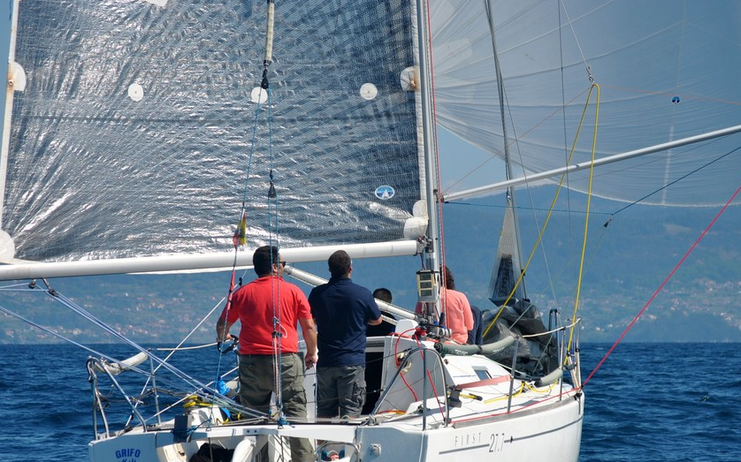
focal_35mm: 206
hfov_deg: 10.2
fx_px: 4158
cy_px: 274
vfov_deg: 6.4
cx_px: 393
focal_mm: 110
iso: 100
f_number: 6.3
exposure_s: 1/640
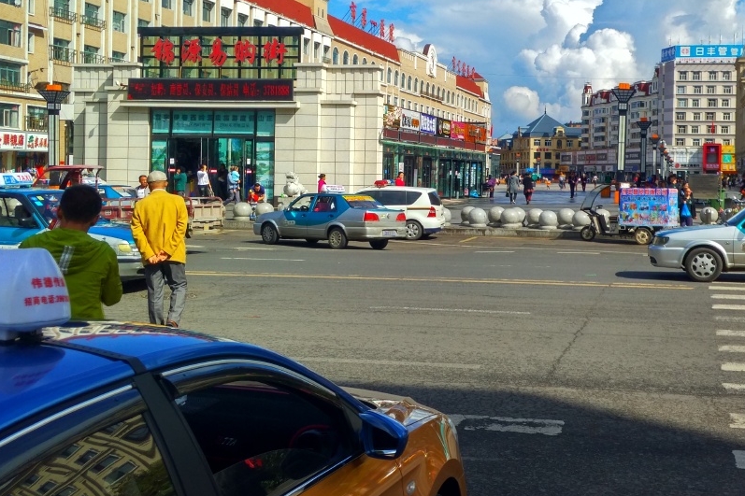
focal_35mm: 47
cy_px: 172
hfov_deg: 41.4
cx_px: 495
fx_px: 972
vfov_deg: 28.5
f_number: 2
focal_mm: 4.12
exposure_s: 1/1068
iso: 100
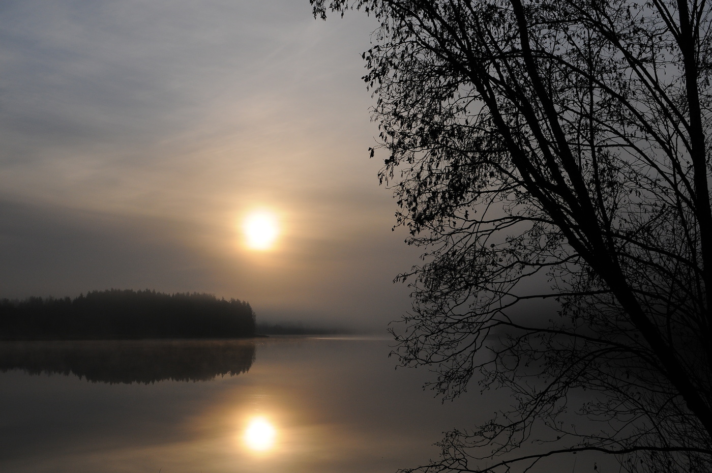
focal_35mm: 52
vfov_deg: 25.7
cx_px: 356
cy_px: 236
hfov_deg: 37.9
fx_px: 1037
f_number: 6.3
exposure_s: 1/4000
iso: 320
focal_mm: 35
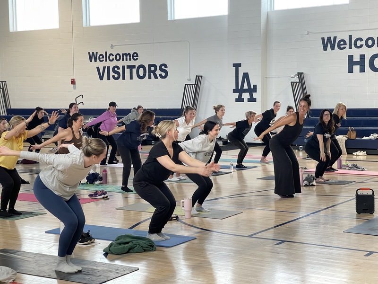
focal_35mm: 64
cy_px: 142
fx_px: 699
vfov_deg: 22.9
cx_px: 189
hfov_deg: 30.3
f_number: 2.2
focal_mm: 7.5
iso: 250
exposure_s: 1/60
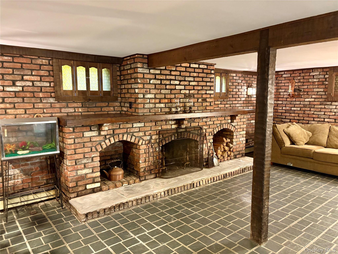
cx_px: 169
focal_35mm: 26
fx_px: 254
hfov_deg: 67.3
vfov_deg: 53.1
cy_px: 127
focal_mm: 5.96
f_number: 1.6
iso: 640
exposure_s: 1/30
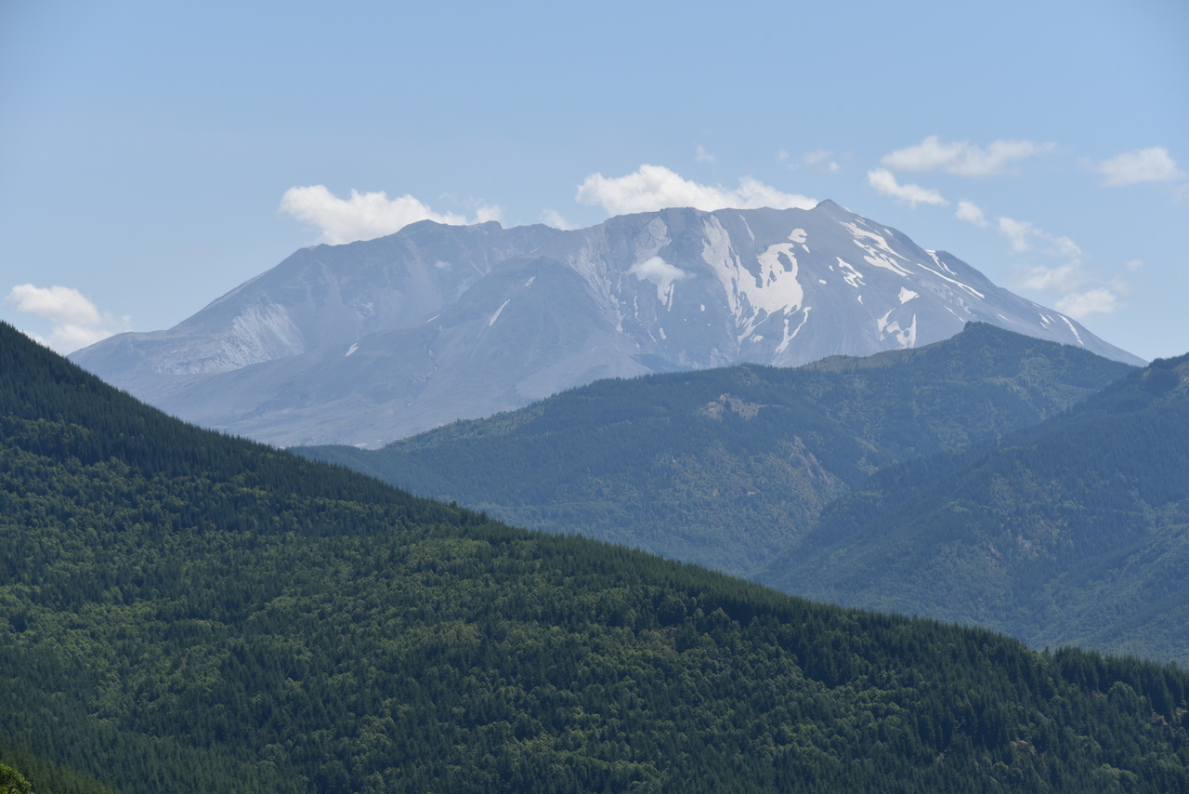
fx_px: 4459
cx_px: 594
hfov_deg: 15.2
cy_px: 397
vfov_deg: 10.2
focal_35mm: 135
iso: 100
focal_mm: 135
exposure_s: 1/320
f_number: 9
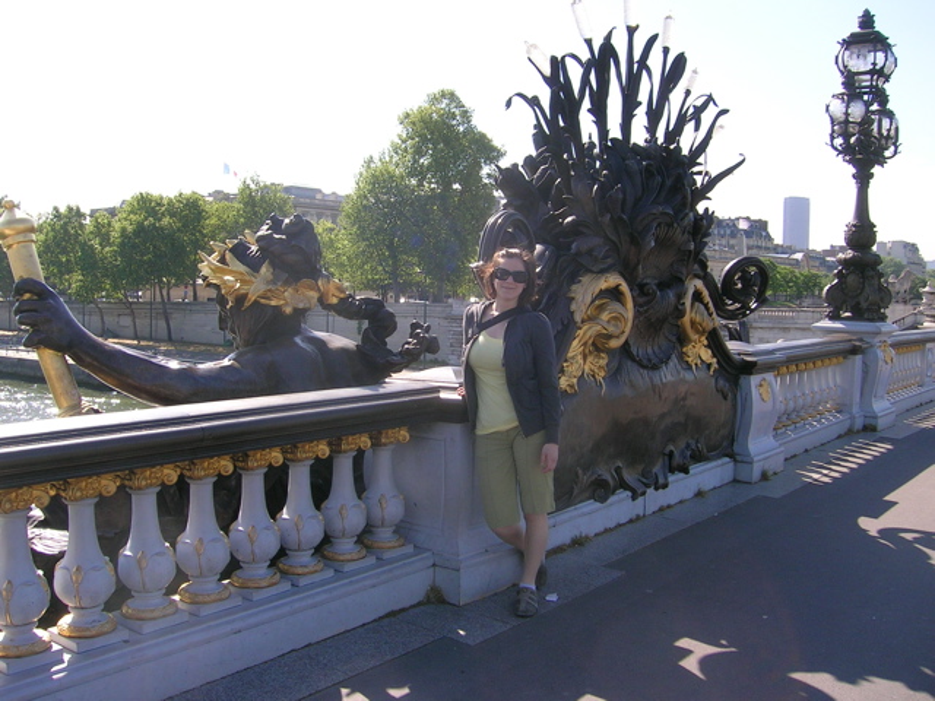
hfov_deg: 52.6
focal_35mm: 35
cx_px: 468
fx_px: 945
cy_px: 350
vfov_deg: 40.7
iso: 50
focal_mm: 5.4
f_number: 4.8
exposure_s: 1/211
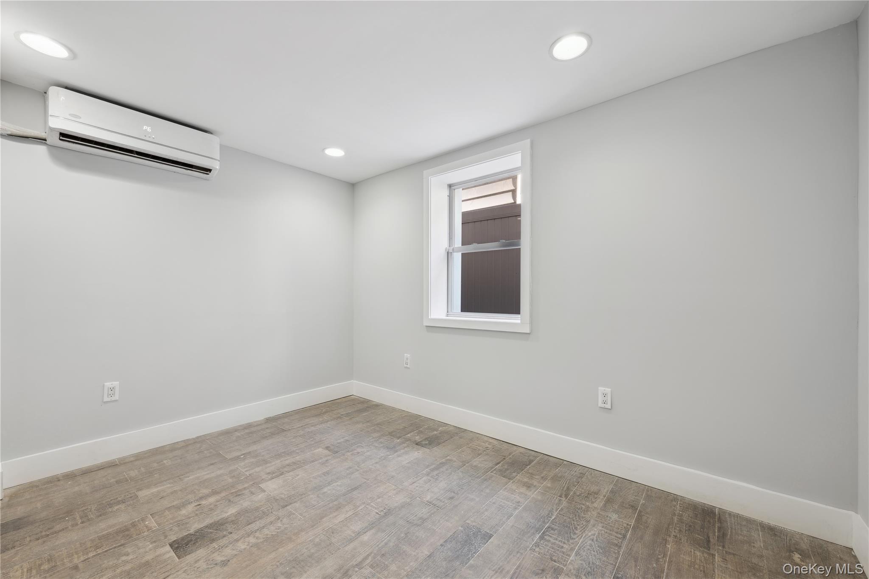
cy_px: 290
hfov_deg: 104.3
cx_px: 434
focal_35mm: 14
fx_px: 338
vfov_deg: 81.2
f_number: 11
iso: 100
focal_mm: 14
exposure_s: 1/5
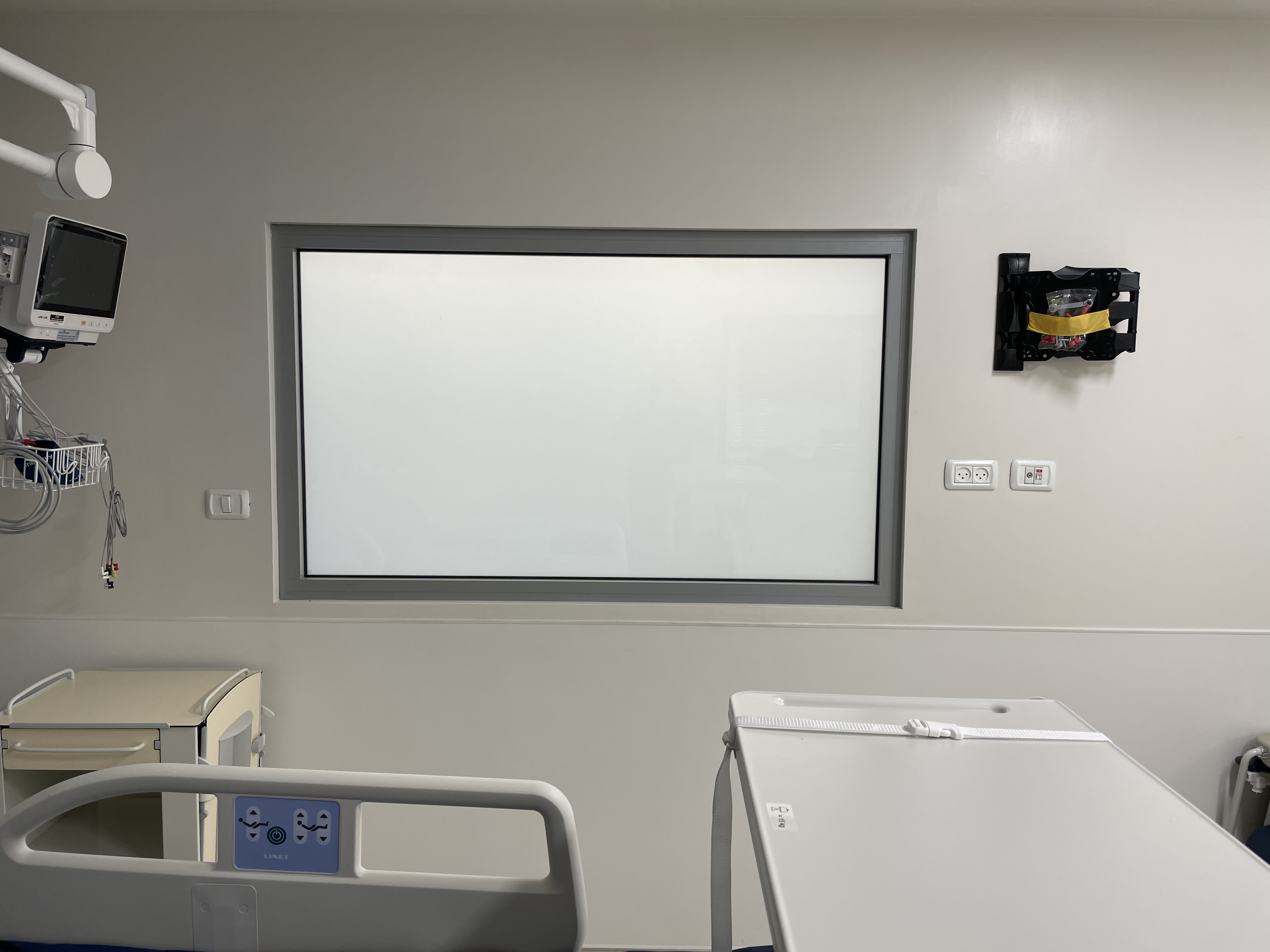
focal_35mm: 26
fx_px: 954
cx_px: 635
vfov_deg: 53.1
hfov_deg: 67.3
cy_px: 476
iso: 32
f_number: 1.6
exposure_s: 1/100
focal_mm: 4.2
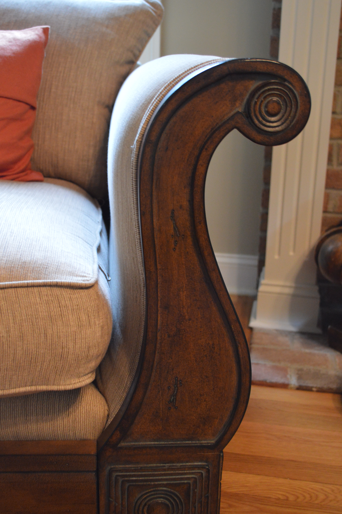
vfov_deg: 49.6
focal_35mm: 39
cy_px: 257
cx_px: 171
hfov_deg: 34.1
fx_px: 557
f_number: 4.2
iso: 1800
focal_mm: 26
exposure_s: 1/15
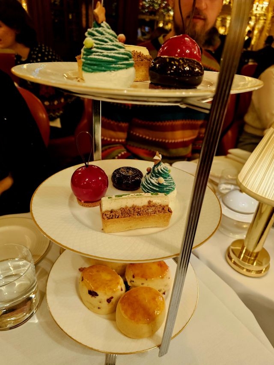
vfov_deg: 73.9
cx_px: 137
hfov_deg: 58.9
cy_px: 182
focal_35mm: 23
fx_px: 243
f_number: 1.7
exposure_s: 1/50
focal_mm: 6.3
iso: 640
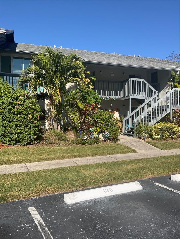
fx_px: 201
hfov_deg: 48.2
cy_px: 120
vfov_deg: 61.7
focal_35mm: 29
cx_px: 90
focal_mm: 3
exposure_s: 1/1730
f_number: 1.8
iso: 16
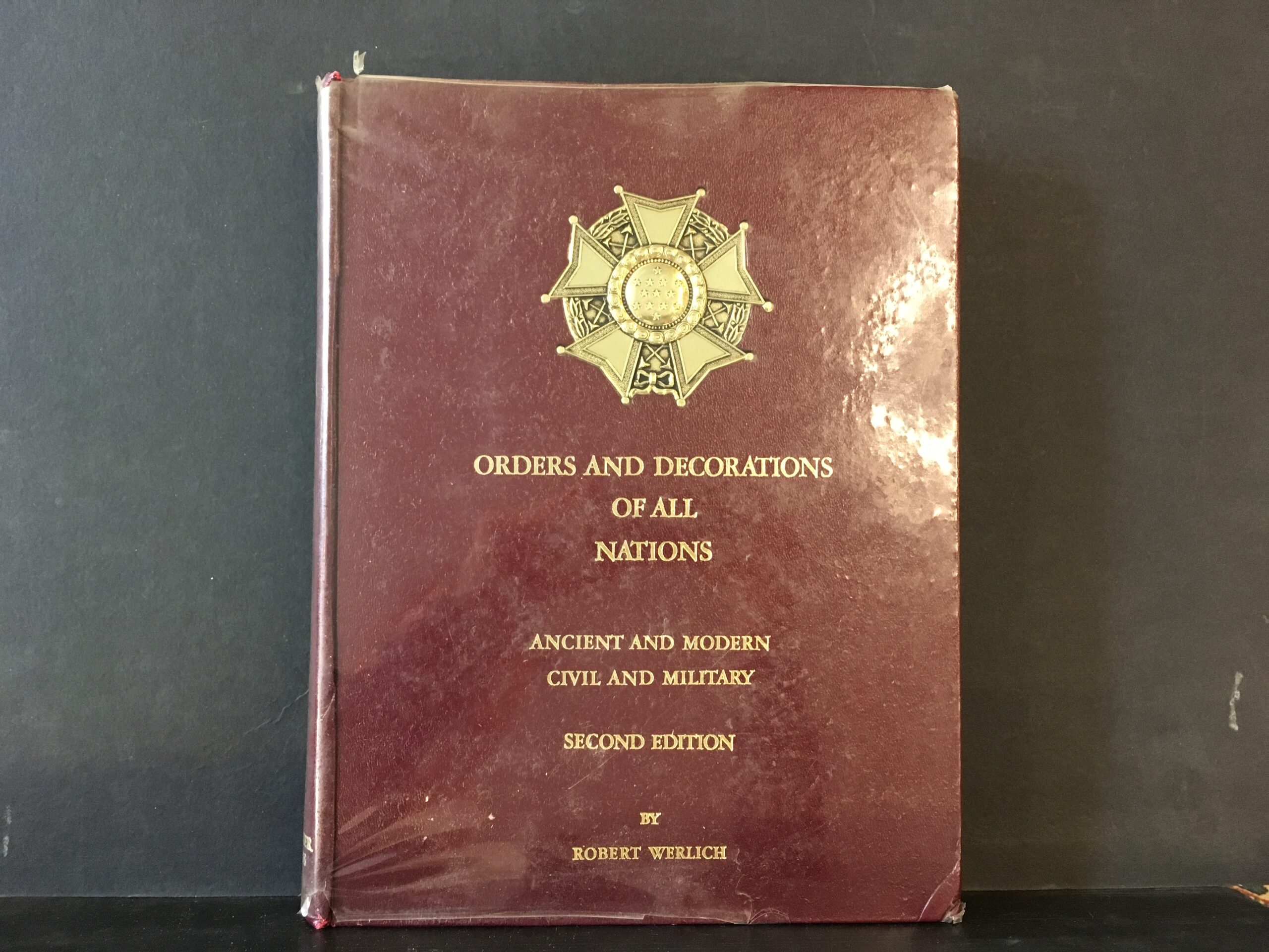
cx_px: 634
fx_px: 1063
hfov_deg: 61.7
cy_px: 476
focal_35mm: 29
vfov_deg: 48.2
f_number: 2.2
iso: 200
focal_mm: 4.15
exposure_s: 1/25
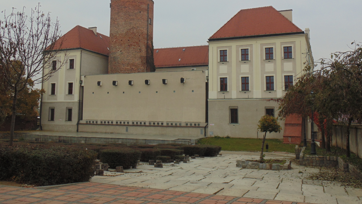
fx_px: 365
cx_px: 179
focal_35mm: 38
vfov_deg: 31.1
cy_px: 77
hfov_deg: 52.8
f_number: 3.4
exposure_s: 1/200
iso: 80
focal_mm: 6.2
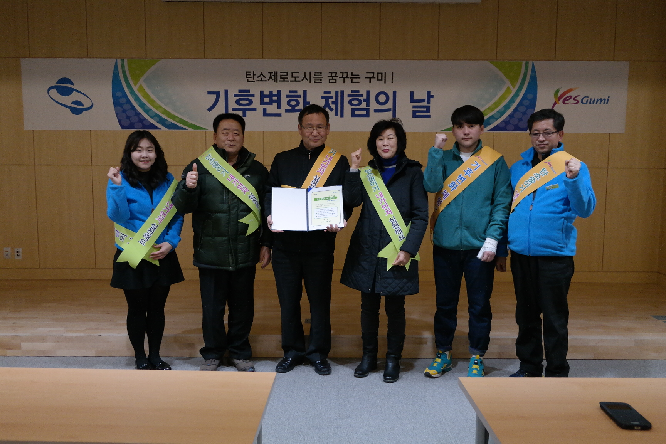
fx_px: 610
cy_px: 222
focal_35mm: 33
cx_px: 333
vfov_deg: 40.0
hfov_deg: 57.2
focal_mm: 22
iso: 1600
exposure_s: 1/40
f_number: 3.5
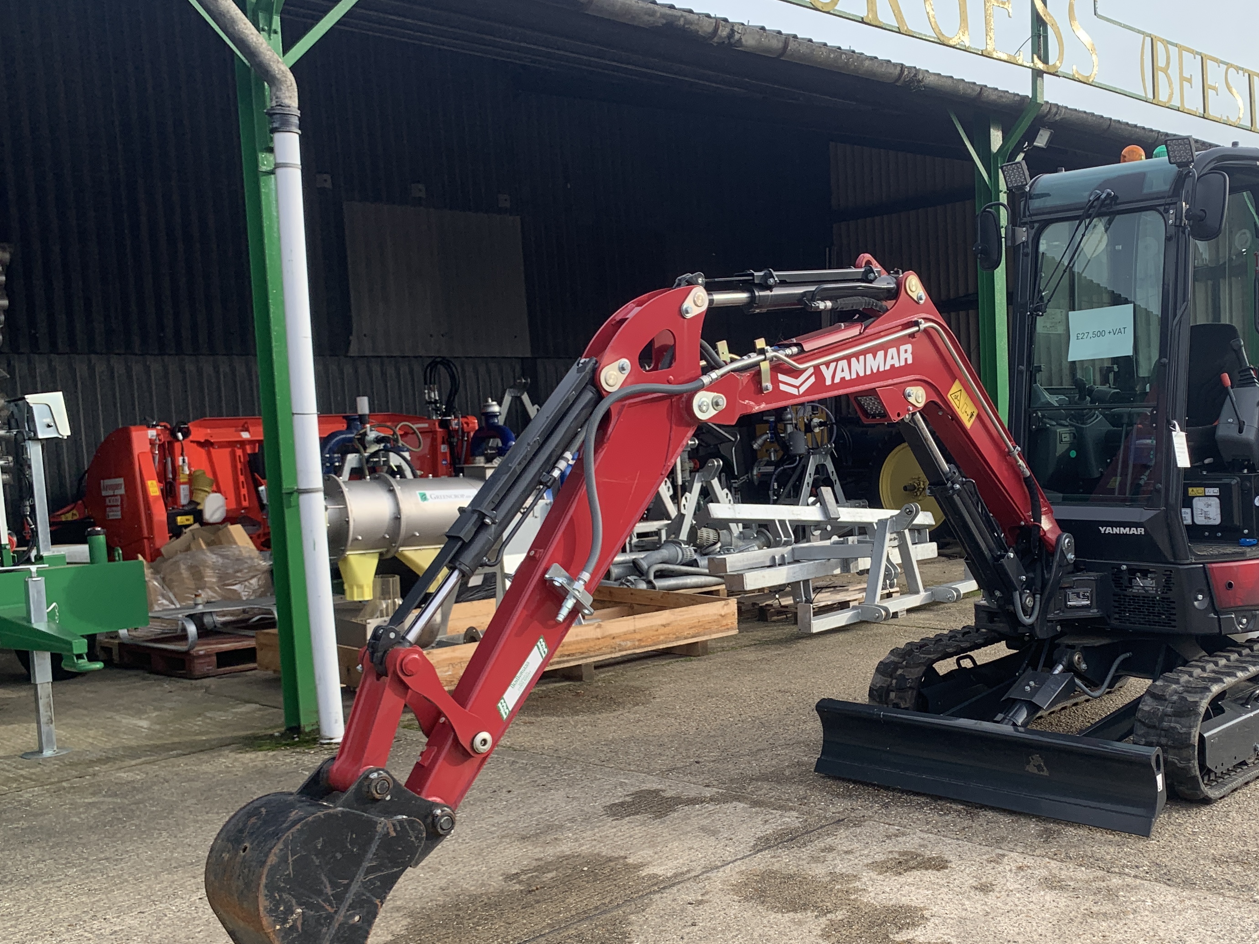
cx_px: 854
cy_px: 544
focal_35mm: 38
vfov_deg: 37.6
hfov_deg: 48.0
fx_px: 1382
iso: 25
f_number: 1.8
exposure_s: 1/507
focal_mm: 4.25
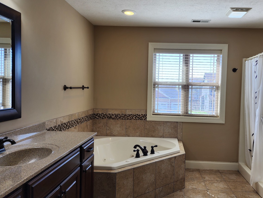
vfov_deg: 48.2
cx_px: 159
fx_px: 220
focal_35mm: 29
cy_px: 100
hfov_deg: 61.1
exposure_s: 1/120
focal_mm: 6.4
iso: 40
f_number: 1.8
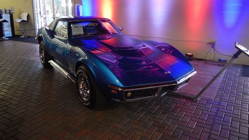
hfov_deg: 62.6
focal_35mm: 31
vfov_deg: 37.7
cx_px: 126
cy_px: 64
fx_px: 205
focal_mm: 5
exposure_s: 1/15
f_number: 3.9
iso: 400
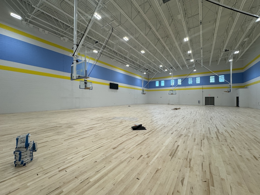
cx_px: 130
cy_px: 98
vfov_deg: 85.7
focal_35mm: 14
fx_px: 105
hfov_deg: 102.1
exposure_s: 1/120
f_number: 2.2
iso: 80
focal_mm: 2.22
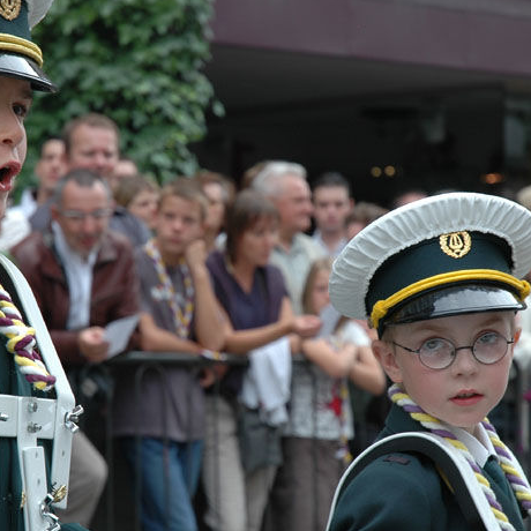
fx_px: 2308
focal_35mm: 133
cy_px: 276
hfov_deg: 13.1
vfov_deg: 13.1
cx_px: 246
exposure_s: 1/250
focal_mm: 60
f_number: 4.5
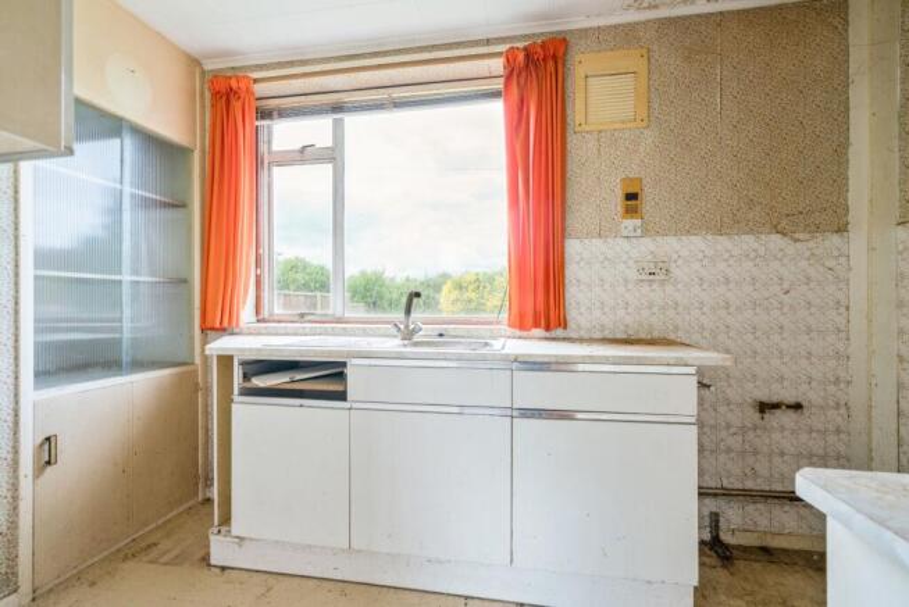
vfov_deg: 73.8
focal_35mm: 16
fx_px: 404
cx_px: 454
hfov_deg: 96.7
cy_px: 304
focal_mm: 16
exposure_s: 1/125
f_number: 5.6
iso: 640
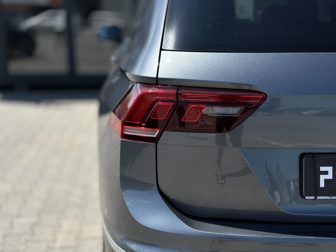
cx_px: 168
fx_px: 466
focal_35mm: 48
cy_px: 126
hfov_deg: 39.7
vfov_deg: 30.3
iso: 100
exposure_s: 1/6211
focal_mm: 6.86
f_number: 1.78
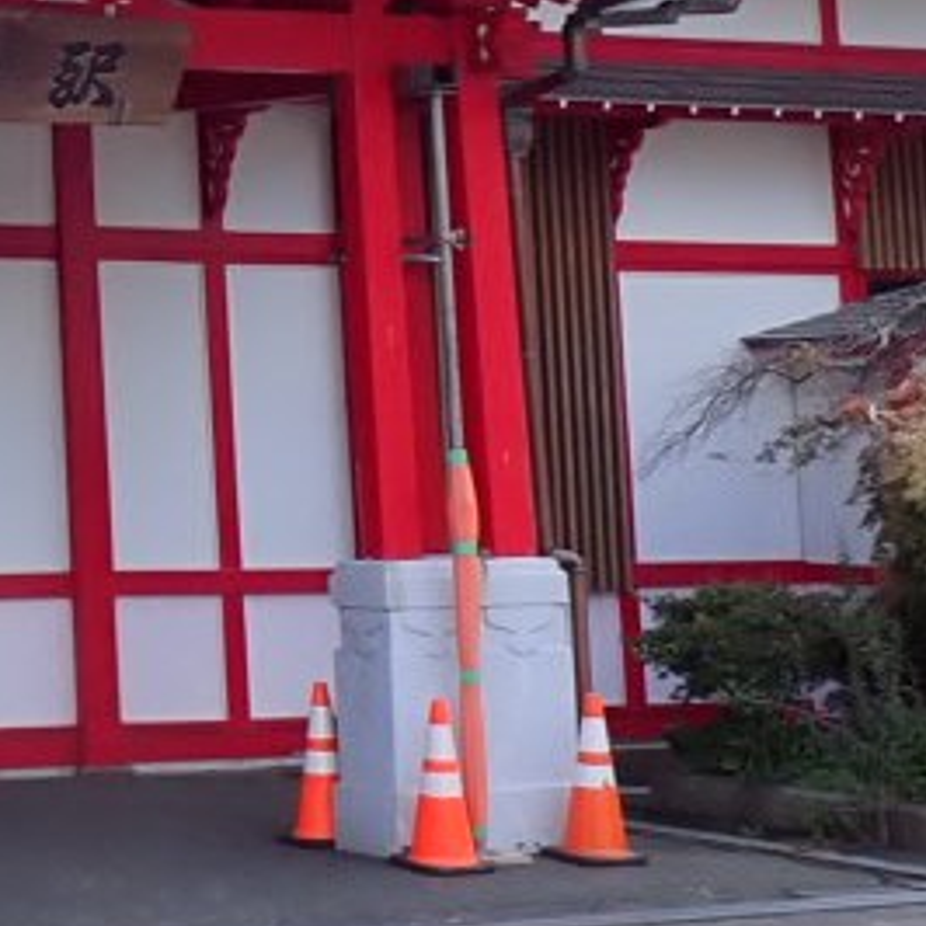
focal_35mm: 104
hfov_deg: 15.0
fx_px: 3148
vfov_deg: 16.4
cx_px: -613
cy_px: -12
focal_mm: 4.5
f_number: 2.8
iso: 100
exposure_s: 1/400
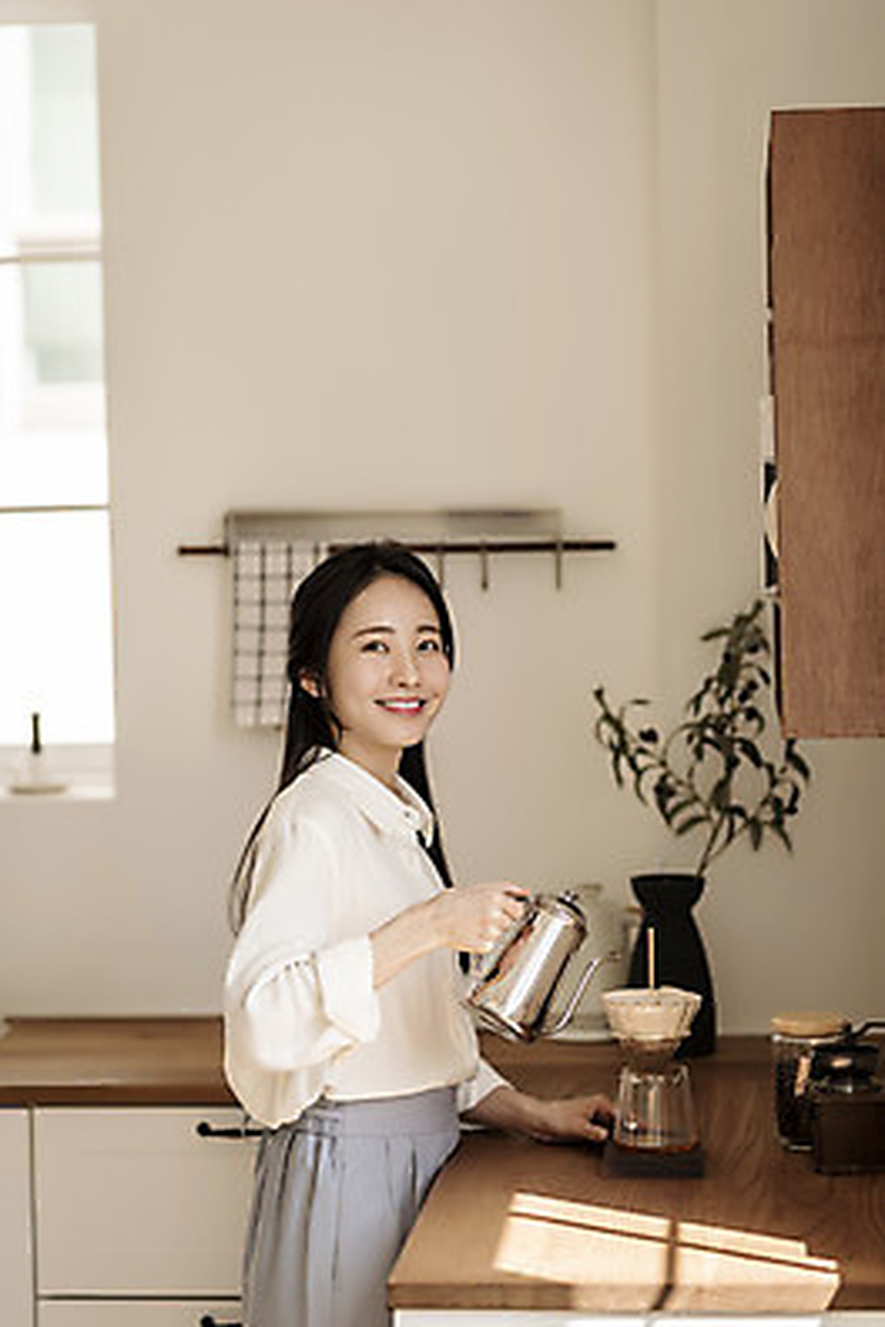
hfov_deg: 15.9
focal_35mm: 86
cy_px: 664
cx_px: 441
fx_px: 3171
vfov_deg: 23.6
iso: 125
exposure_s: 1/400
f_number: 2
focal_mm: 85
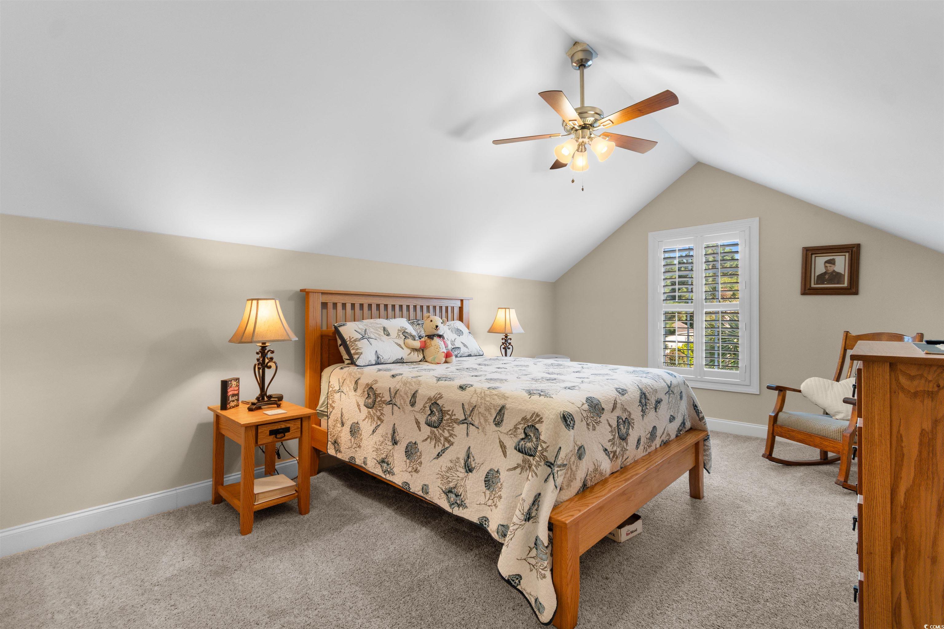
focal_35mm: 15
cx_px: 472
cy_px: 314
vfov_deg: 77.3
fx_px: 393
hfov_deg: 100.4
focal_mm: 10
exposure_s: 1/4
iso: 100
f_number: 4.5
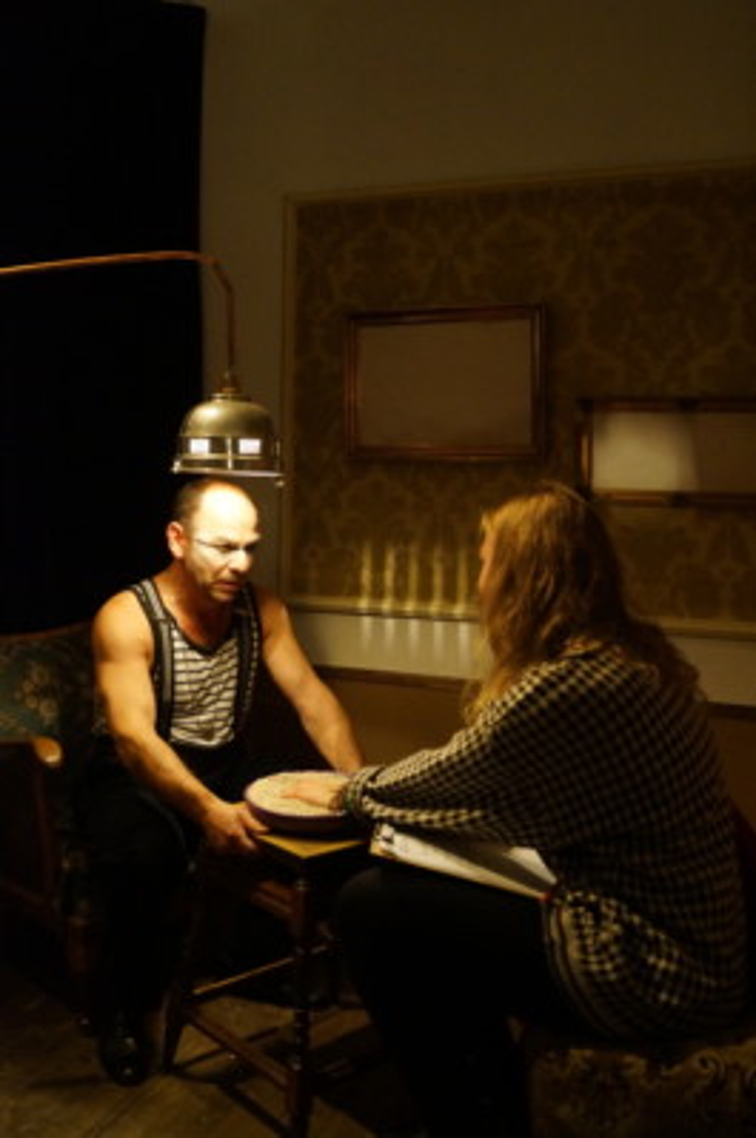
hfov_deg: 36.8
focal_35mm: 36
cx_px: 378
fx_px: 1137
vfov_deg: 53.2
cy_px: 569
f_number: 4
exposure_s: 1/25
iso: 3200
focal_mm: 24
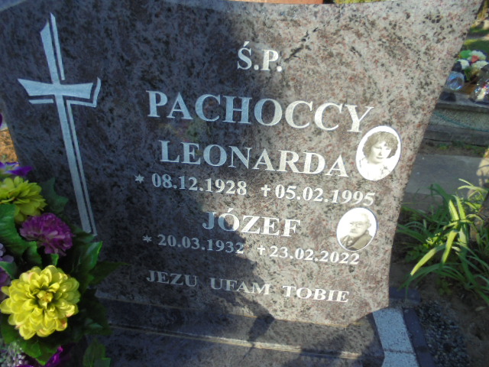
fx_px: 367
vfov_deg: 53.1
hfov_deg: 67.3
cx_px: 244
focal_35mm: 26
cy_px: 184
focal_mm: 4.6
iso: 100
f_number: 3.5
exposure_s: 1/320
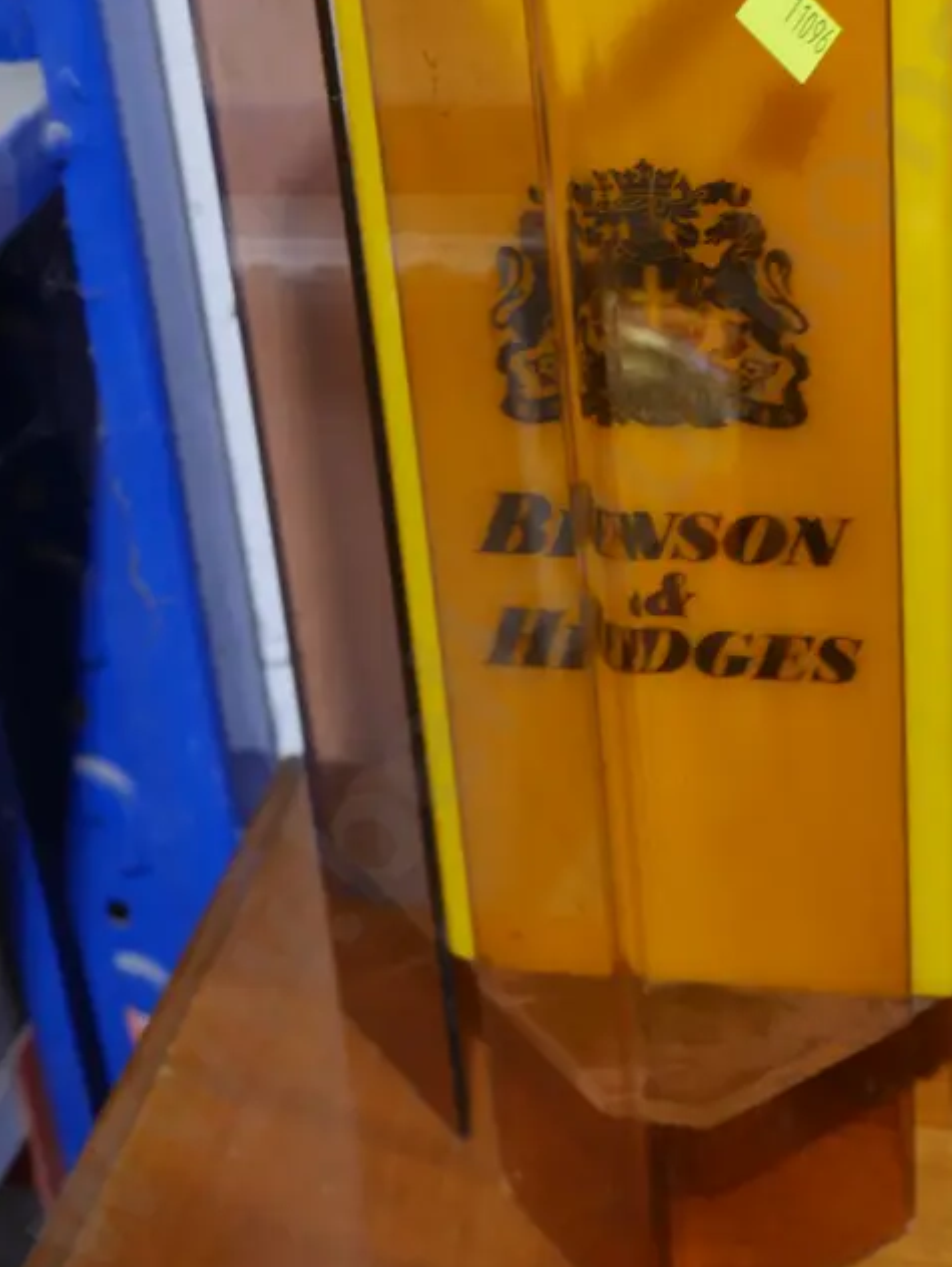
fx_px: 2490
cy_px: 439
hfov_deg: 21.5
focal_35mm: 68
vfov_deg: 28.4
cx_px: 672
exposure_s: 1/60
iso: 800
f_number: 4.6
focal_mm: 21
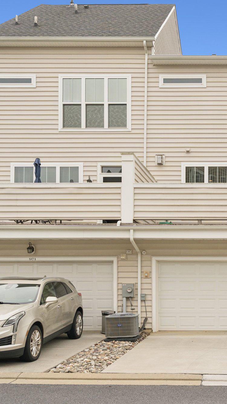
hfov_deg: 27.6
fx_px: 428
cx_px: 237
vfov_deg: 50.5
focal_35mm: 40
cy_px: 199
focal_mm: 25
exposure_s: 1/640
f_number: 8
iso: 400
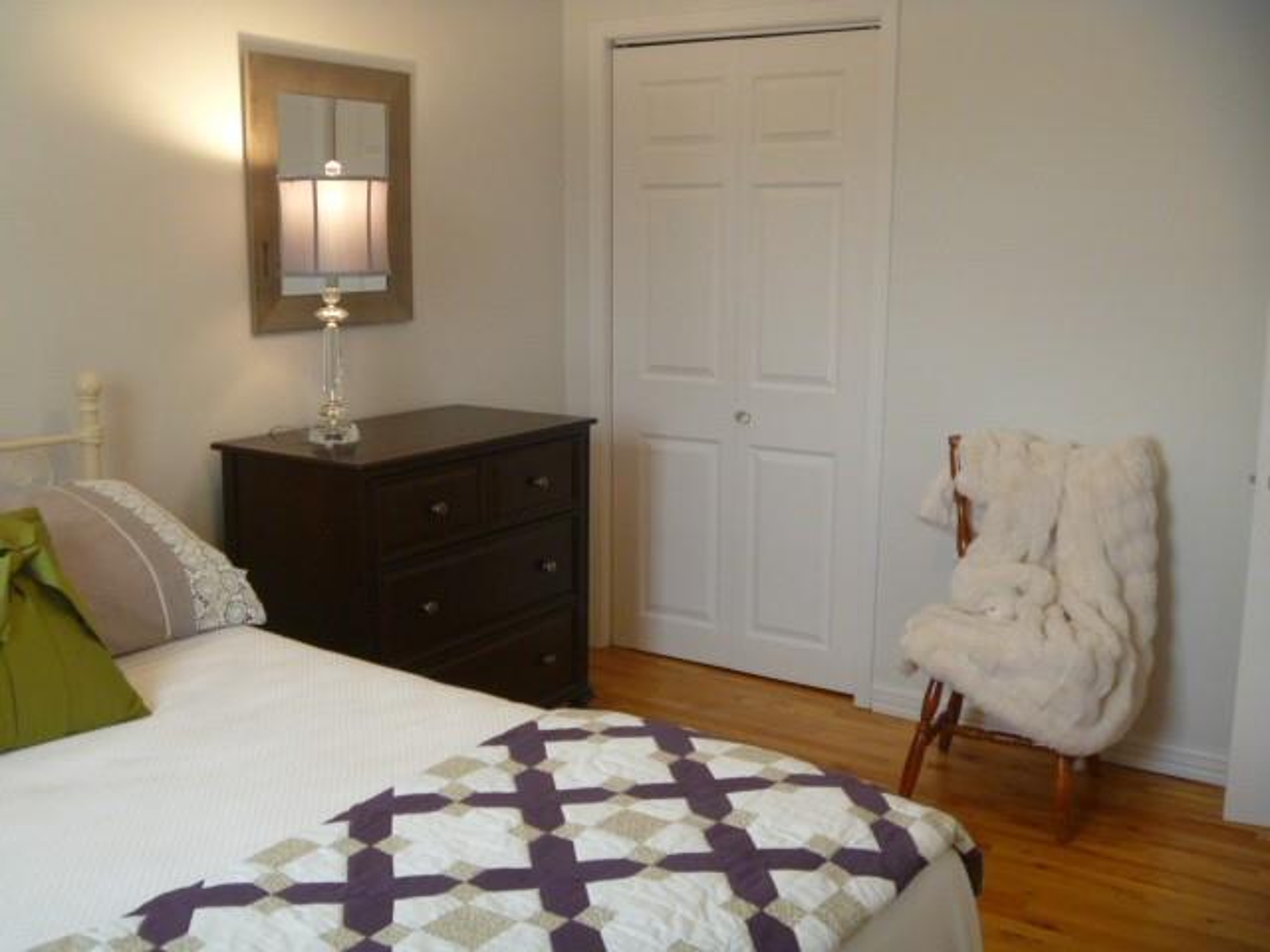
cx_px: 635
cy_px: 476
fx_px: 1284
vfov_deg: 40.7
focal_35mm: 35
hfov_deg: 52.6
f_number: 3.5
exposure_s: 1/30
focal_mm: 6.3
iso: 320
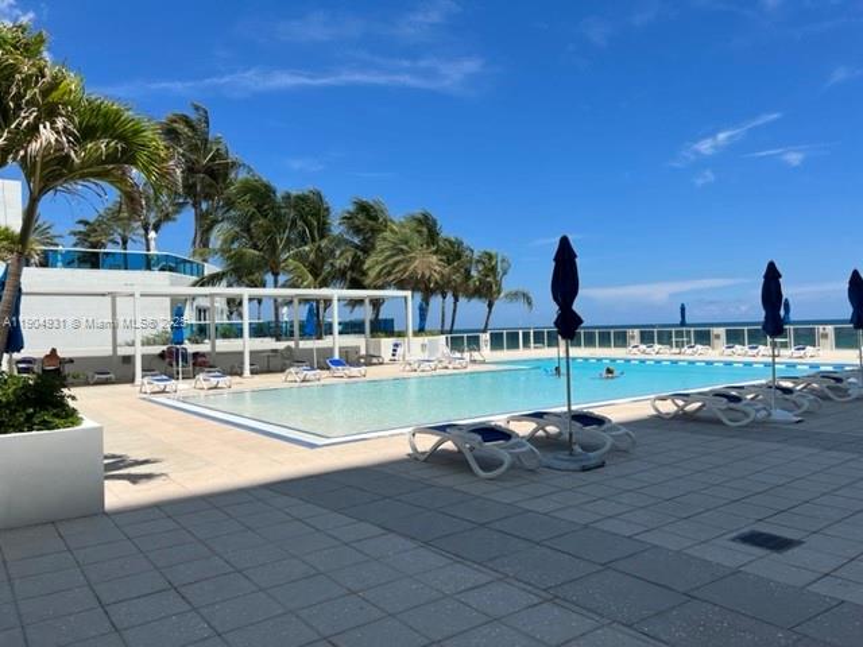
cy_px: 324
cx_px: 432
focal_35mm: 26
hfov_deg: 67.3
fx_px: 648
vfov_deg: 53.1
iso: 50
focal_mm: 5.7
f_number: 1.5
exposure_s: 1/7463
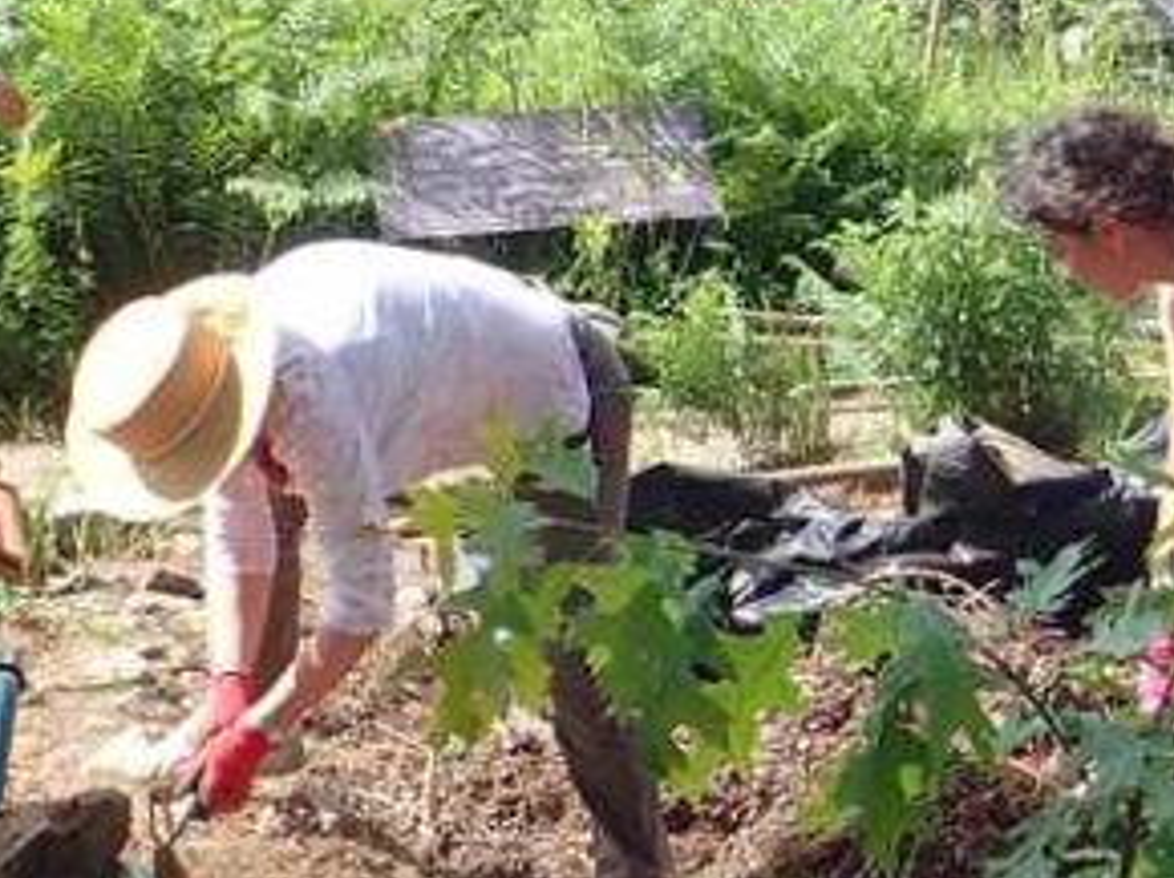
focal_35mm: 106
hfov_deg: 17.8
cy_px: 526
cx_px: 1328
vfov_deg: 13.9
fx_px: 3592
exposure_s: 1/400
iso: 100
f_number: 3.2
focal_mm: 5.5
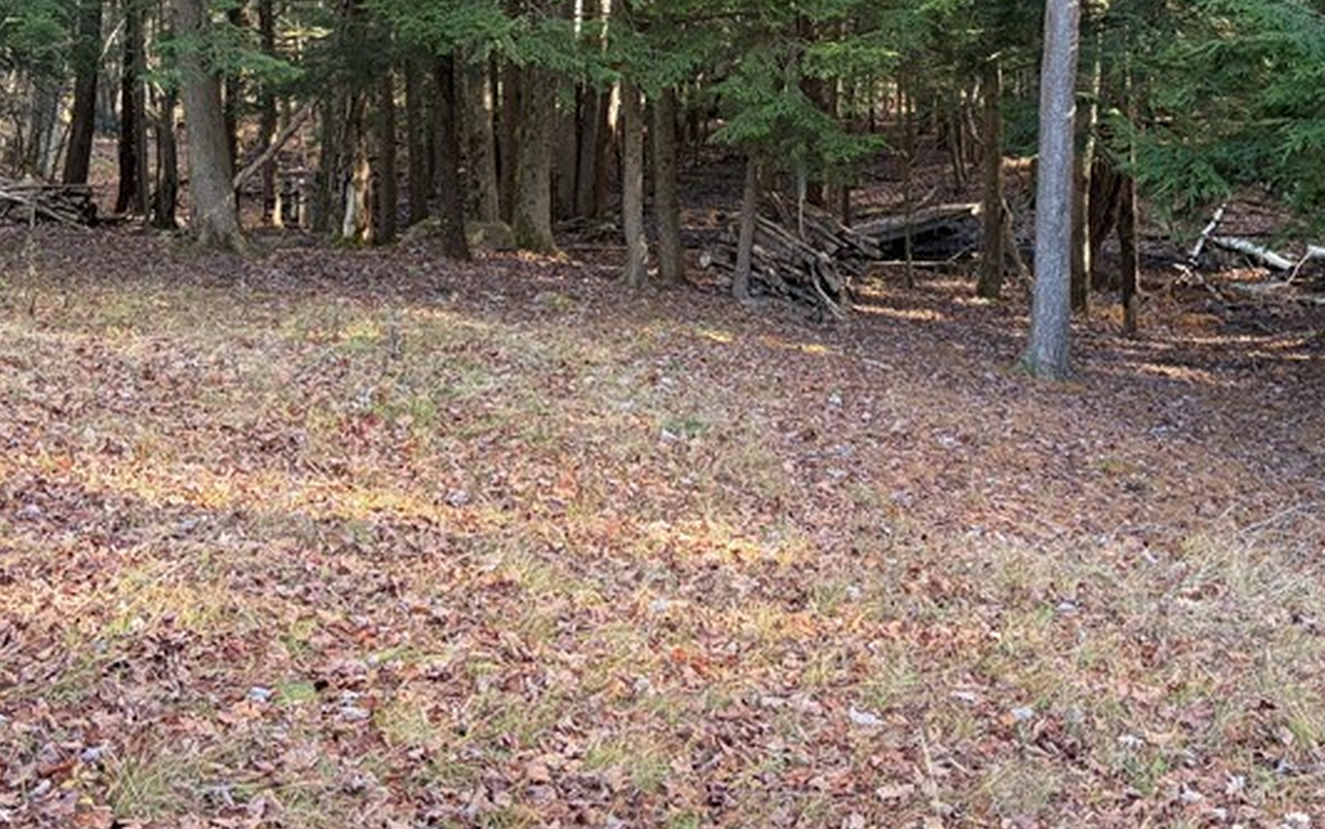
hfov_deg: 38.2
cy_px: 87
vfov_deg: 23.8
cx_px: 687
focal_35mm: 53
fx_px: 1915
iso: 80
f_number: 1.6
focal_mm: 5.96
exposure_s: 1/122
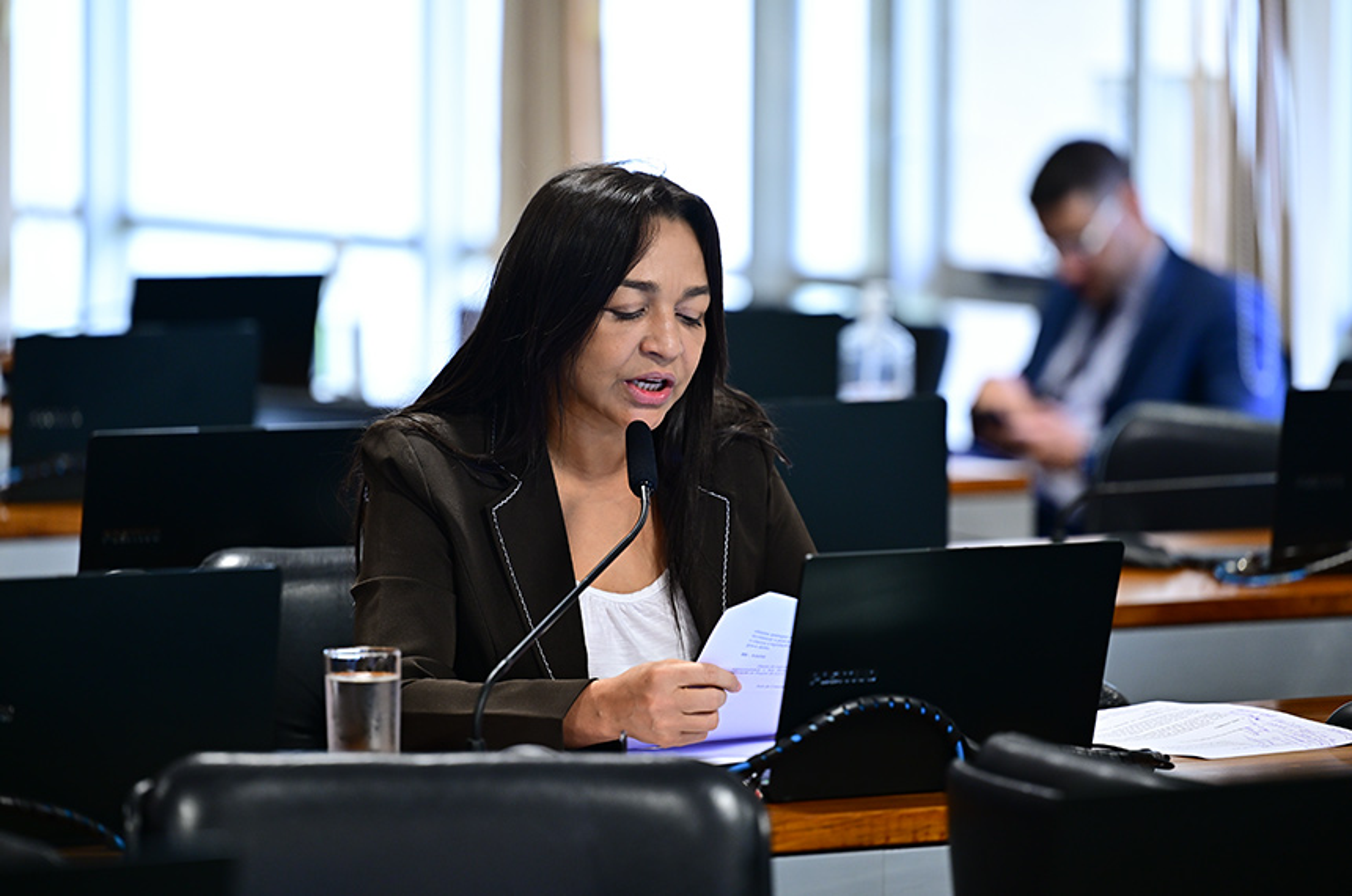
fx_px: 7122
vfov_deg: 7.2
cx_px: 676
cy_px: 448
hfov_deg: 10.8
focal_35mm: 190
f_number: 3.2
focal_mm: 190
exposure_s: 1/60
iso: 800
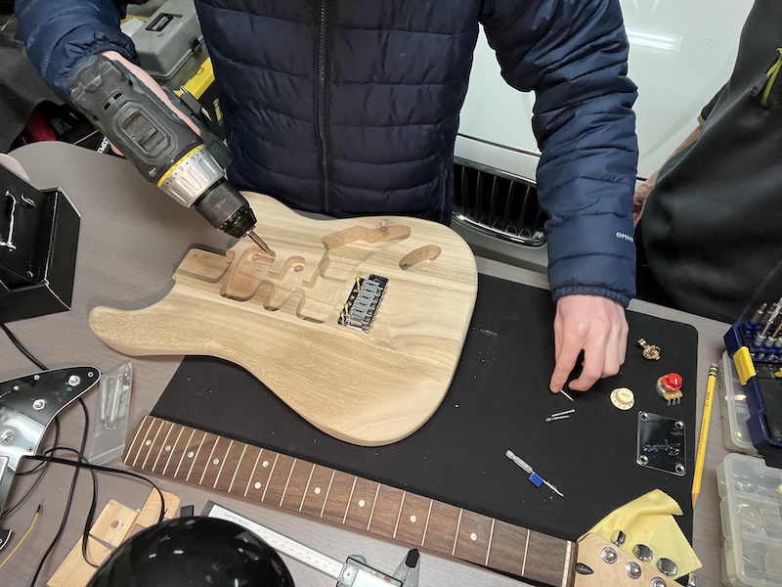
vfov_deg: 58.9
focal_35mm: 23
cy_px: 294
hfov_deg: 73.9
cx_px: 391
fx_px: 520
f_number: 2.2
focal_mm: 2.71
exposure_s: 1/60
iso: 320
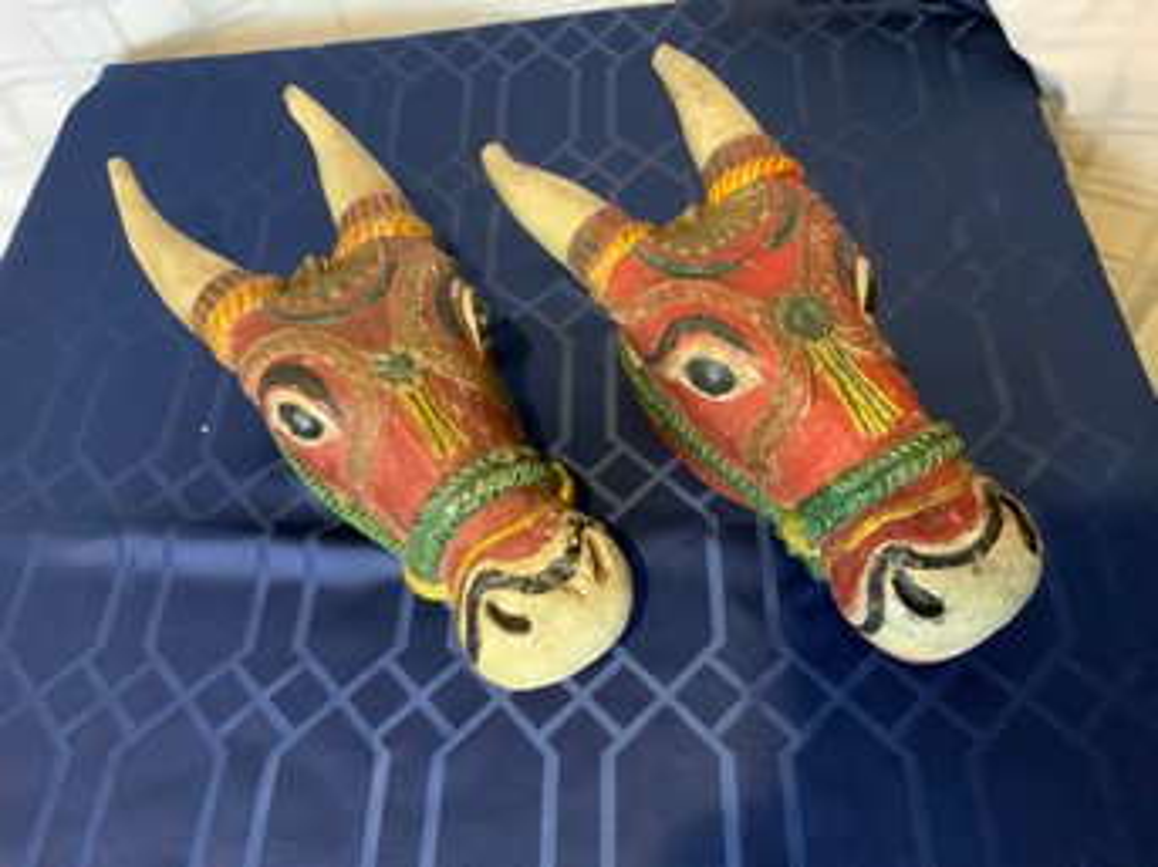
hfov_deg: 61.7
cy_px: 434
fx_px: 970
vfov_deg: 48.2
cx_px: 579
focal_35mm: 29
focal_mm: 3
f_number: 1.8
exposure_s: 1/30
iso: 400
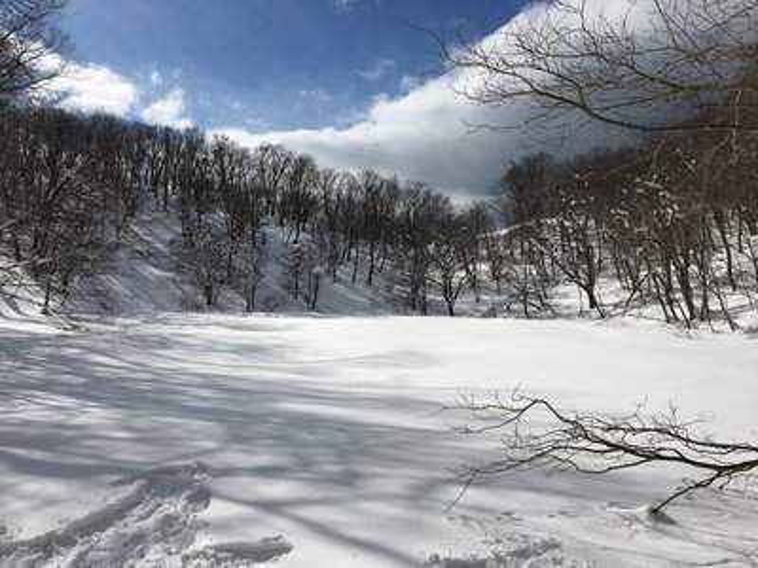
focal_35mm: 29
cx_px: 379
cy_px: 284
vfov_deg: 48.2
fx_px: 635
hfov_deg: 61.7
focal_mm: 4.15
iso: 25
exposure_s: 1/5495
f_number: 2.2
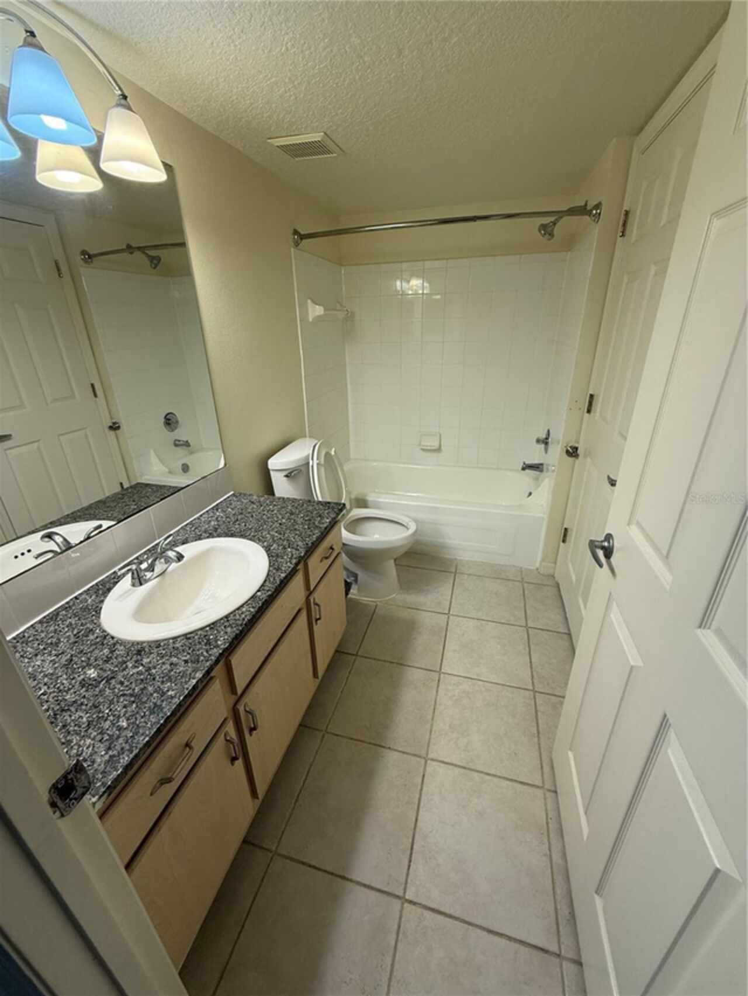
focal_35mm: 14
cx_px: 374
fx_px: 403
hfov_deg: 85.7
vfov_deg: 102.1
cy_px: 498
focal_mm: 2.22
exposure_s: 1/120
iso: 160
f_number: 2.2
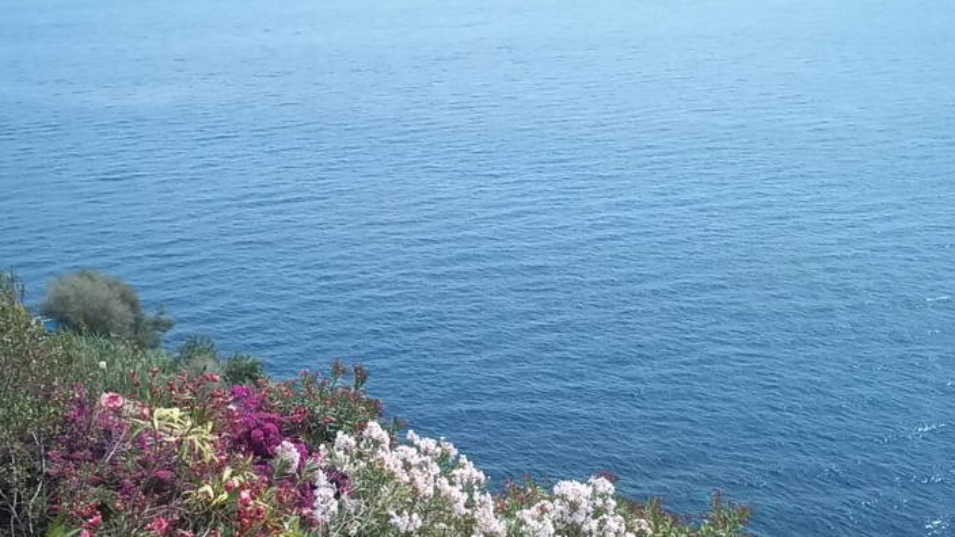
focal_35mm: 44
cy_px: 343
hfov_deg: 46.4
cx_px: 463
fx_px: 1114
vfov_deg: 27.0
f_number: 8
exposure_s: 1/160
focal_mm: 6.5
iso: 80
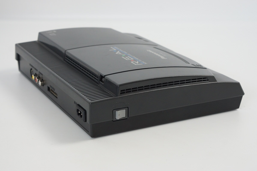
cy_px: 86
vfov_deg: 18.2
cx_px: 128
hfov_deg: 27.0
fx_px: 535
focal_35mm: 75
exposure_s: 1/80
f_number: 6.3
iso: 800
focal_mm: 50
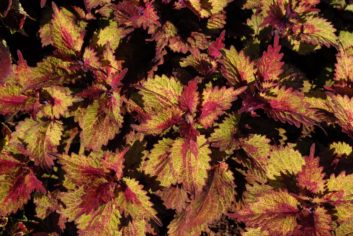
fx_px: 515
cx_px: 176
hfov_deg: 37.8
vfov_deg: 25.8
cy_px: 118
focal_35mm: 52
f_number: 10
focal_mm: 35
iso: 400
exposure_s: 1/350
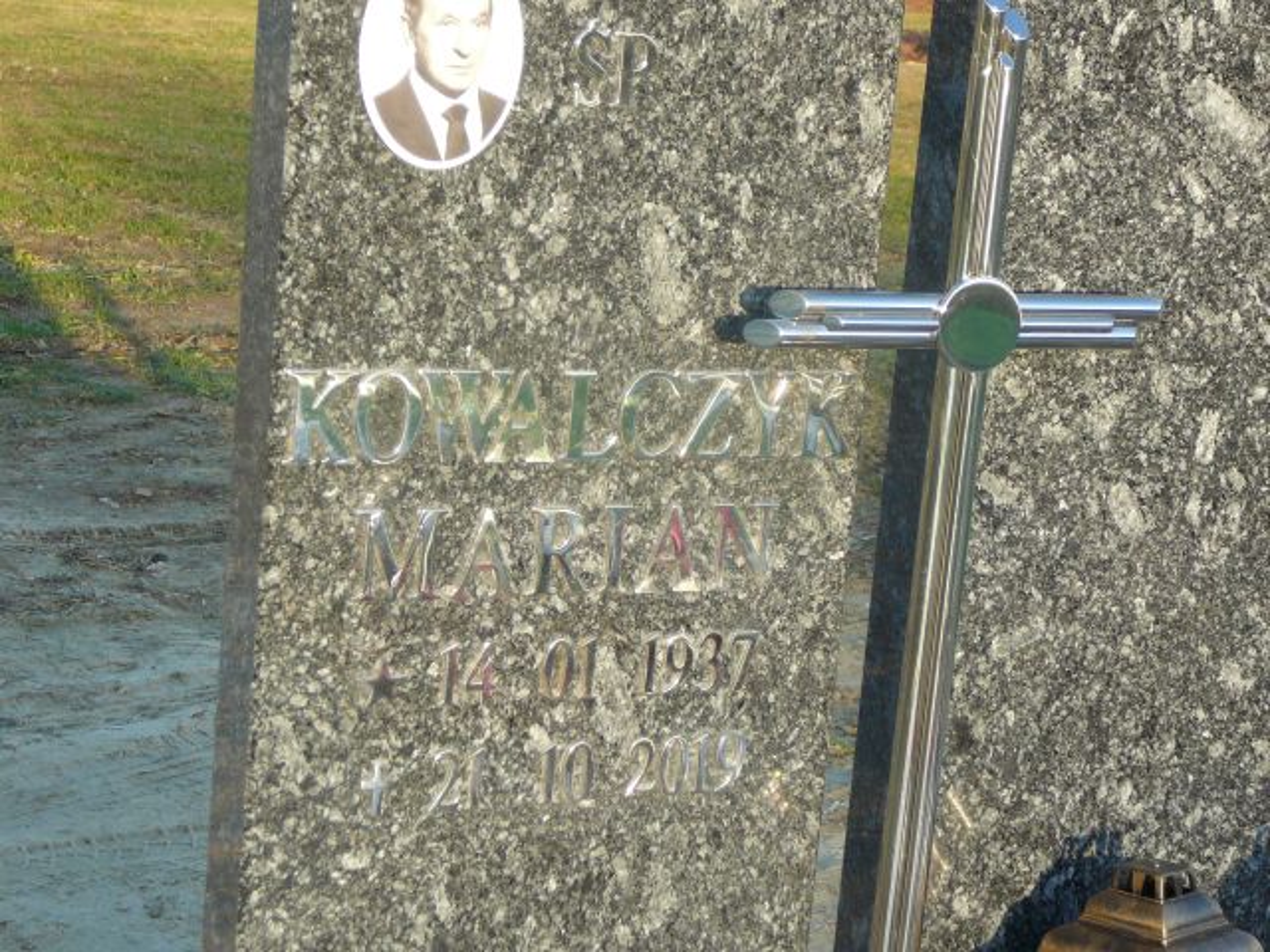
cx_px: 635
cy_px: 476
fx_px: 2825
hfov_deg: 25.3
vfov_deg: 19.1
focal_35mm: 77
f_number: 3.7
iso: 80
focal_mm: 11.5
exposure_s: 1/125
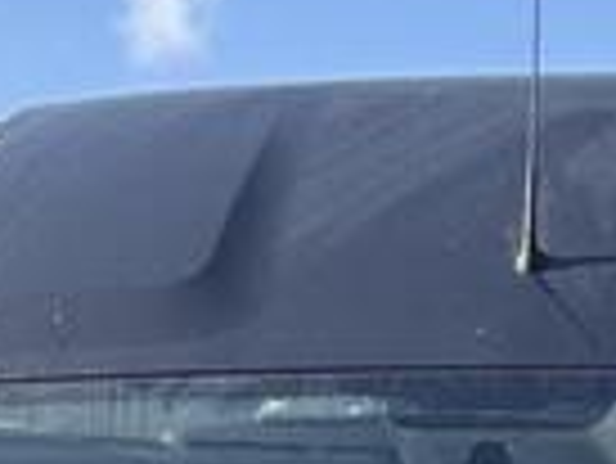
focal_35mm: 170
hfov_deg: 11.3
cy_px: 1374
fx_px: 3028
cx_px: 836
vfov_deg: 7.7
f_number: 1.6
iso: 64
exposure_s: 1/1484
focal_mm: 5.96
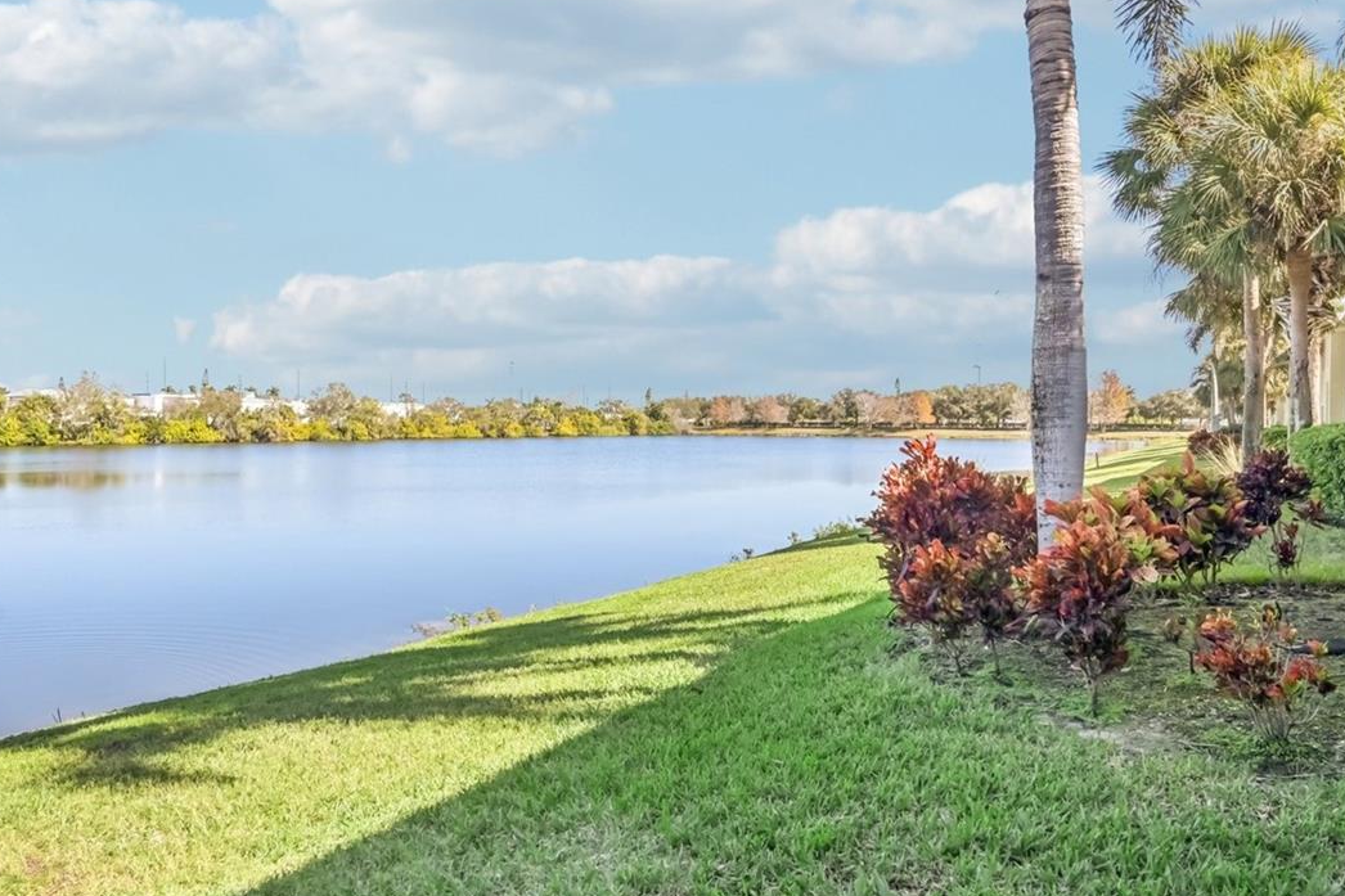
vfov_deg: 49.5
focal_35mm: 26
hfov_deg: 69.1
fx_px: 971
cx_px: 577
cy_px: 424
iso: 400
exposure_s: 1/640
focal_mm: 17
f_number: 8
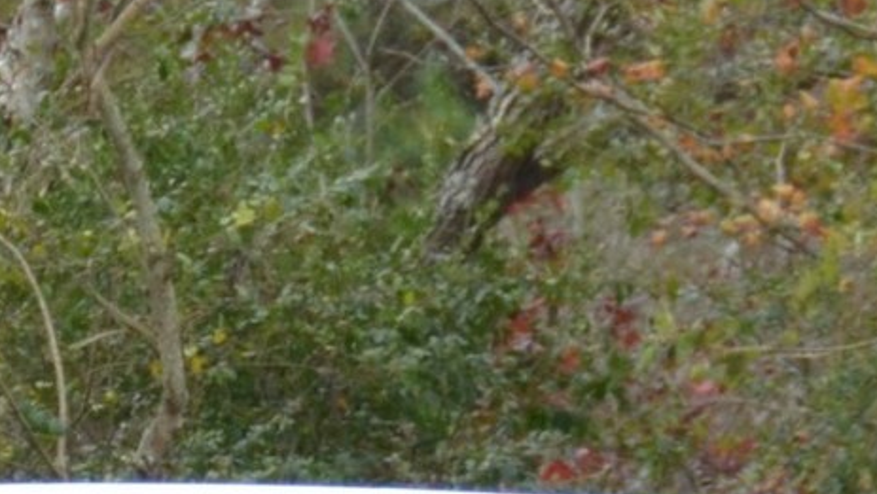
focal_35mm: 550
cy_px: 895
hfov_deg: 3.9
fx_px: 12792
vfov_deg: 2.2
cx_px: -318
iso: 800
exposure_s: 1/640
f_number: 5
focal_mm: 65
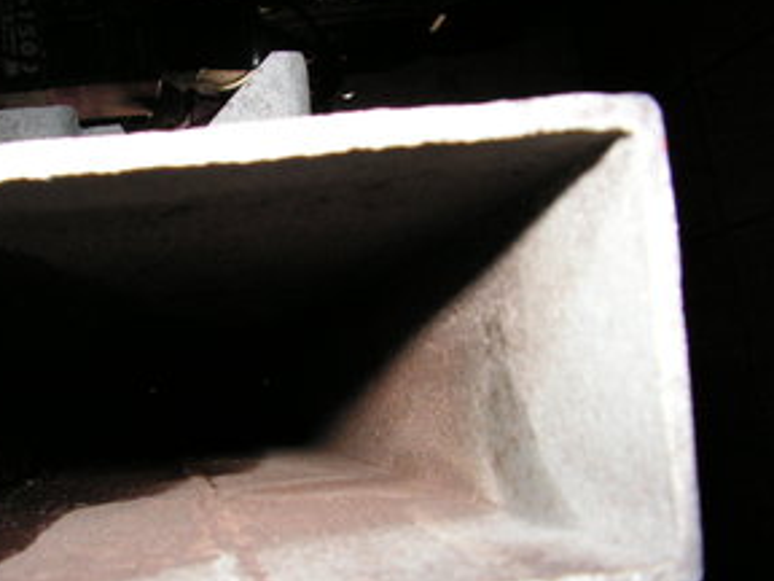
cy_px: 387
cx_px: 282
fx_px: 1118
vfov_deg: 28.9
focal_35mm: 50
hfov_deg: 37.9
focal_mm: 6
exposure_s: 1/40
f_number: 4.8
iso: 200
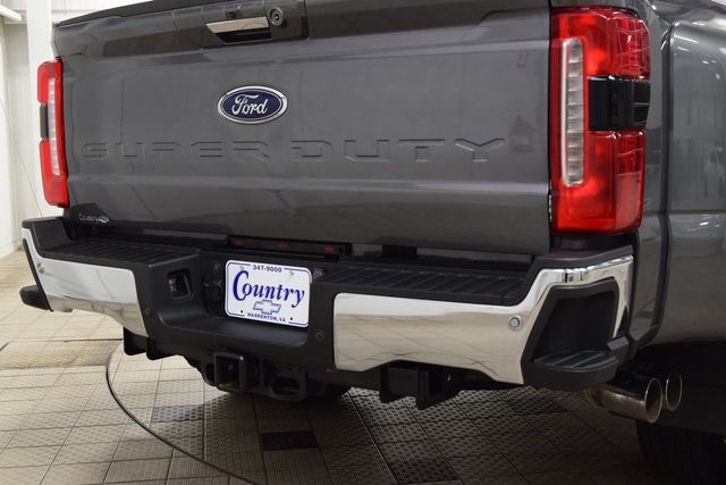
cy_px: 242
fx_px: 968
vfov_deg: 28.1
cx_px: 363
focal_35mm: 48
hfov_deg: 41.1
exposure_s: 1/15
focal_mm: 32
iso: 800
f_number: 6.3
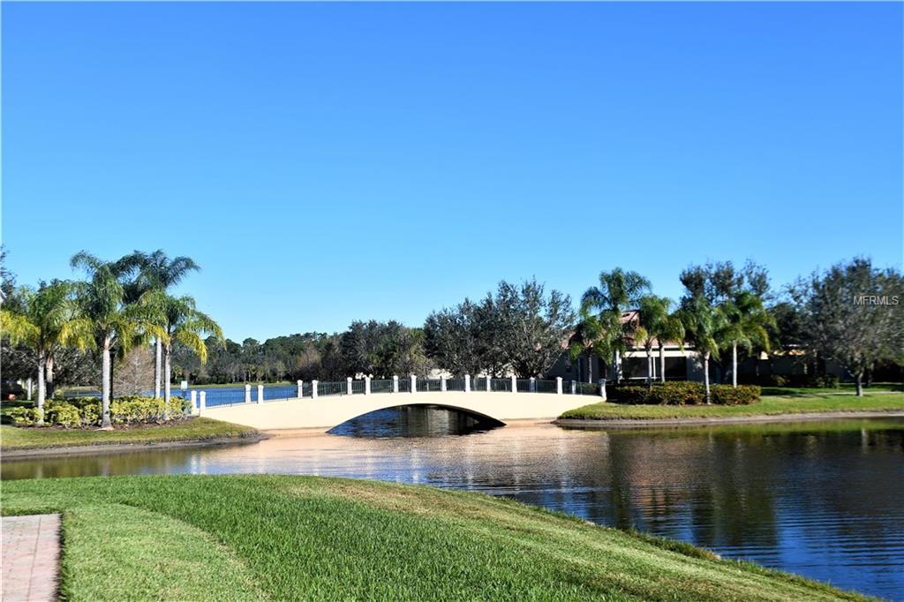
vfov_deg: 33.4
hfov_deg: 48.5
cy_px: 301
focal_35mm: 40
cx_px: 452
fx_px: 1004
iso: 100
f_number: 10
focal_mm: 27
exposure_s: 1/400
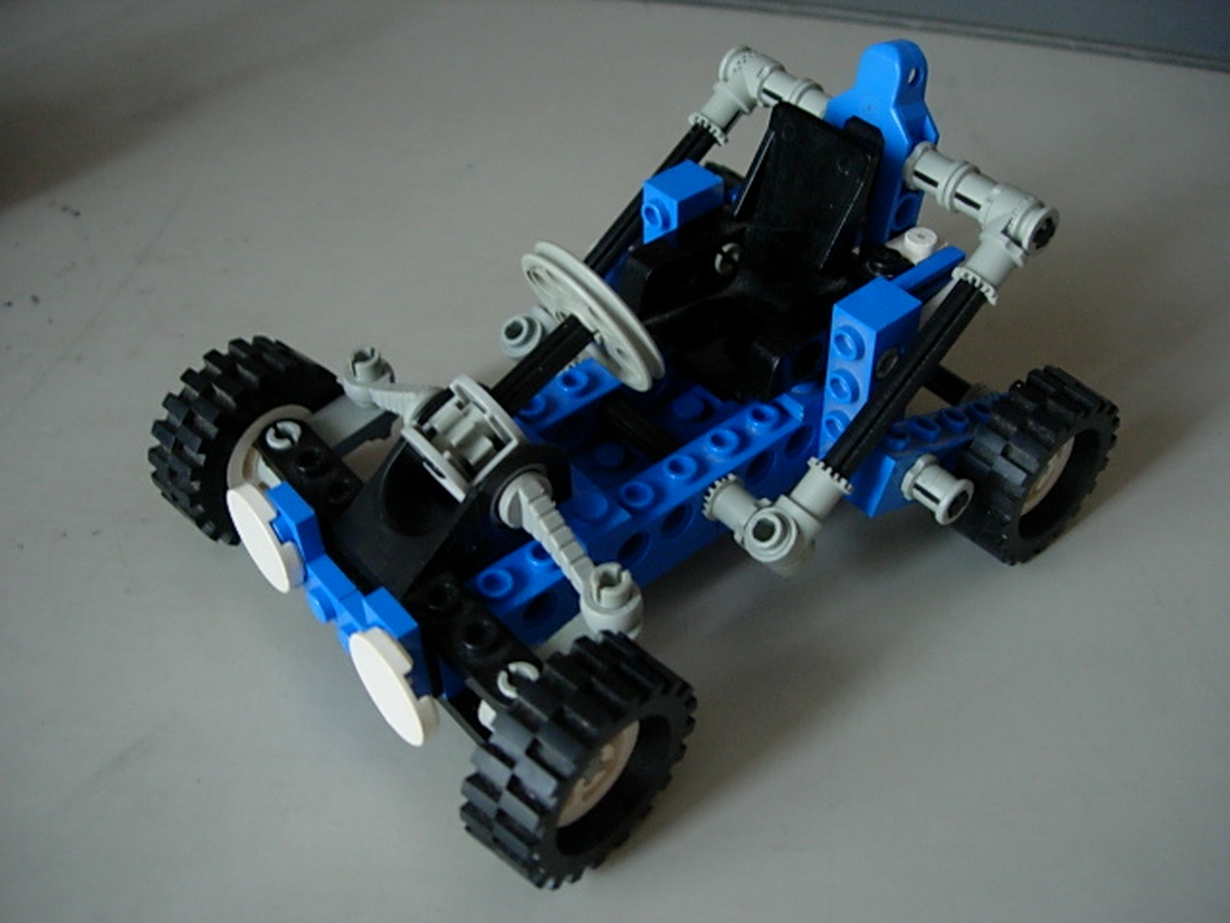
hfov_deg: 49.0
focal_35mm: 38
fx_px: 1350
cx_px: 615
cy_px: 462
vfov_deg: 37.7
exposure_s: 1/9.7
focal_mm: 7.8
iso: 200
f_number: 2.8
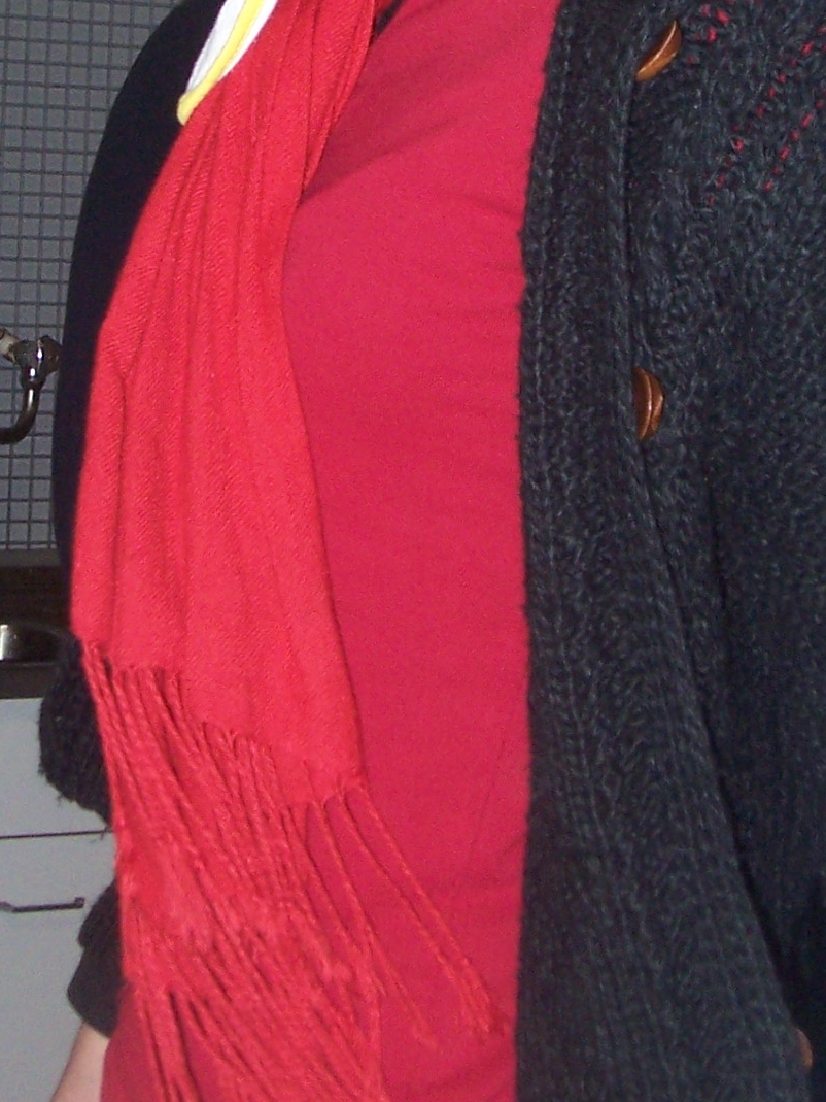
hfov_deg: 15.7
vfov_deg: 20.7
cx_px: 379
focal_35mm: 94
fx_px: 2990
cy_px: 260
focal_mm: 6.4
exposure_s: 1/60
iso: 125
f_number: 3.9
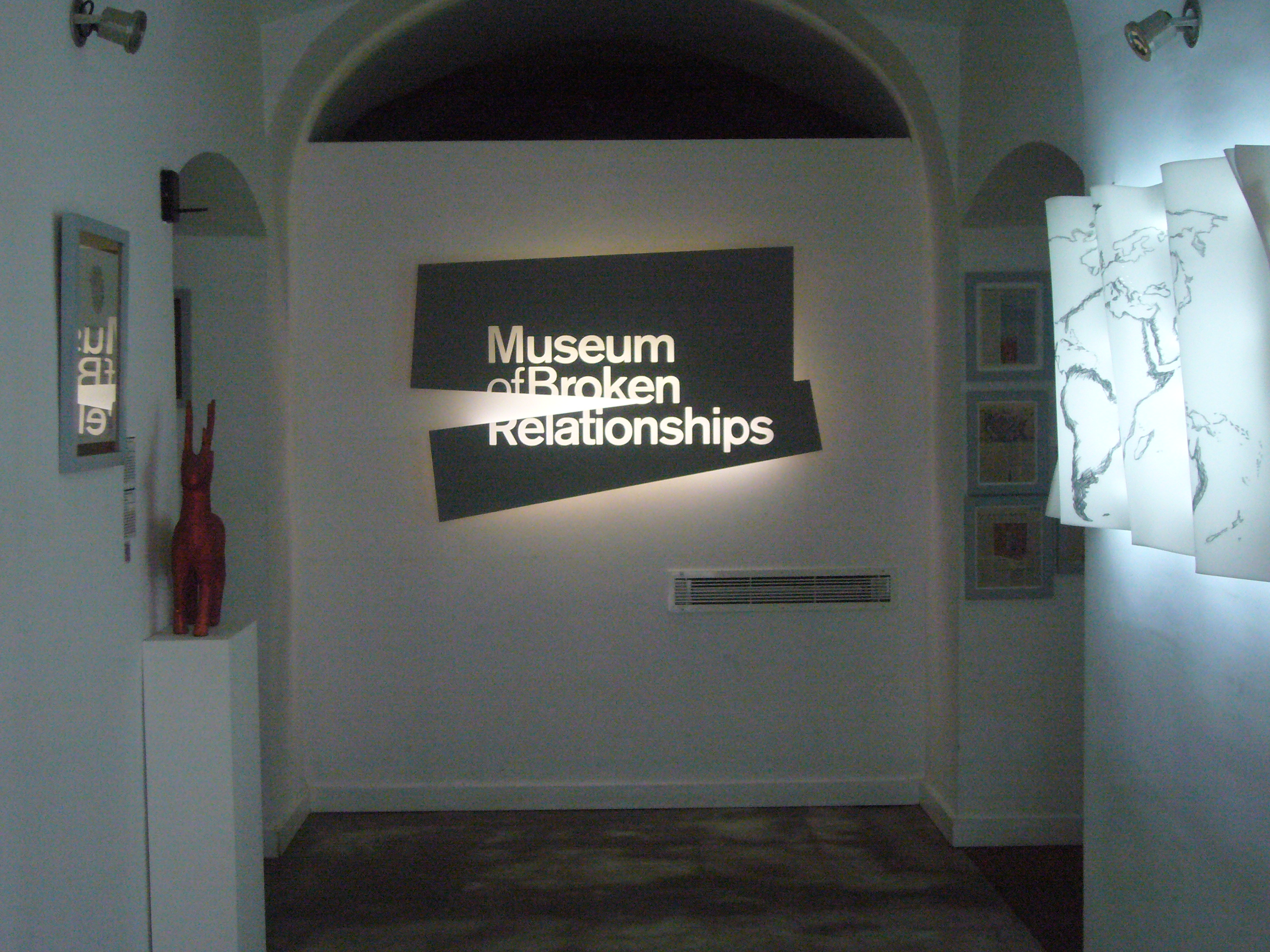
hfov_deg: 38.9
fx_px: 1798
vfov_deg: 29.7
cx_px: 635
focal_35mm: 49
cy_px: 476
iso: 400
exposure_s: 1/200
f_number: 3.6
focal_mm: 8.1
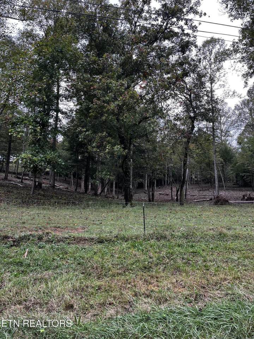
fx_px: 254
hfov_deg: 53.1
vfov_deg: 67.3
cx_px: 127
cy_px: 170
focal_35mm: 26
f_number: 1.6
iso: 50
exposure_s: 1/164
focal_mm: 5.1
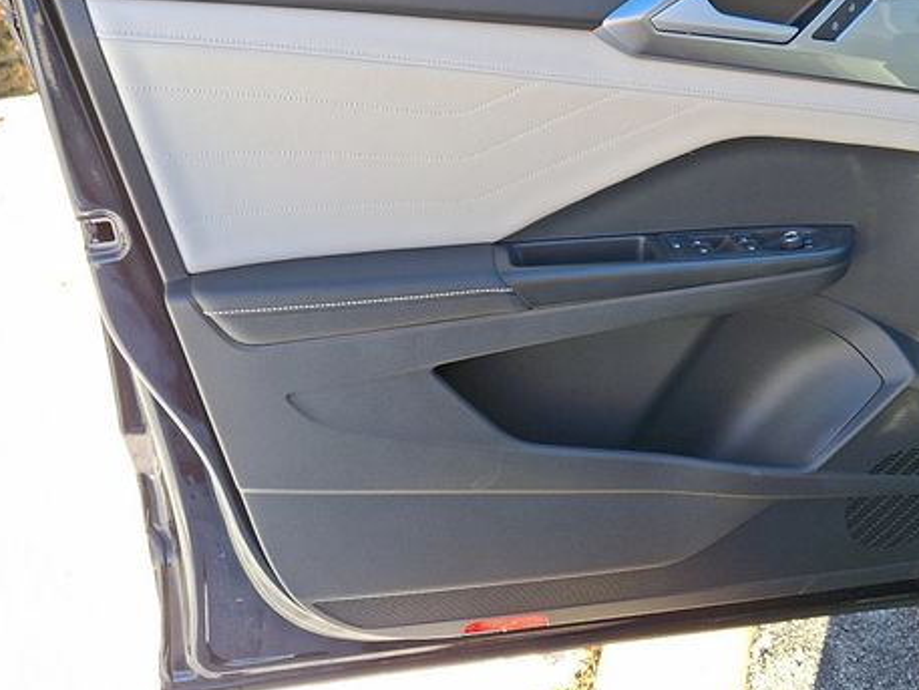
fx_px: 929
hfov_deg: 51.9
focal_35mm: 35
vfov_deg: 40.5
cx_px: 587
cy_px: 264
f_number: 1.8
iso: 25
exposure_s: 1/167
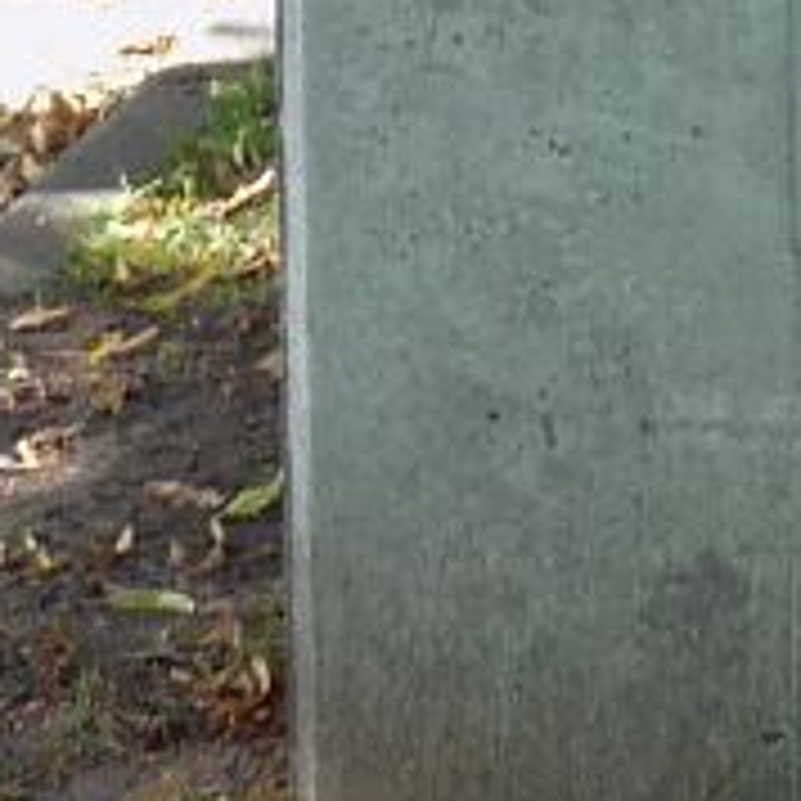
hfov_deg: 7.0
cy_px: -1098
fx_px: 6388
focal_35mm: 244
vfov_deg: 6.8
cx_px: 1386
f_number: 3.8
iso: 100
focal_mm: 7.9
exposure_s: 1/30
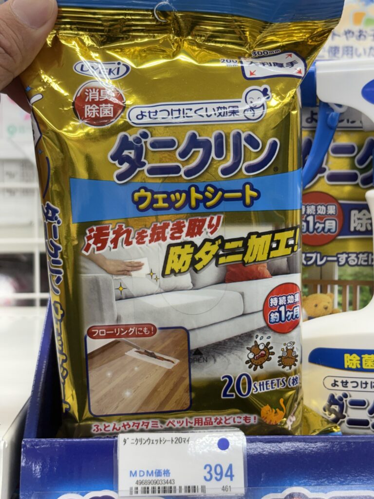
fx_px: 749
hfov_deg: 28.0
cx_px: 187
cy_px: 250
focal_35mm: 52
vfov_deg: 36.8
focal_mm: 5.96
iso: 40
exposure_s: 1/100
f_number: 1.6
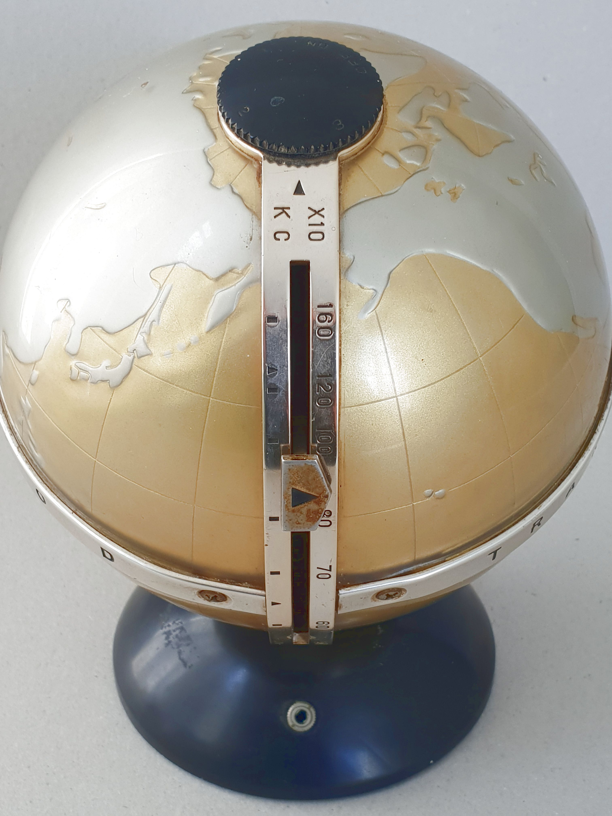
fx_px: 613
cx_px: 306
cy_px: 408
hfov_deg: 53.1
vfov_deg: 67.3
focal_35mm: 26
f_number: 2.4
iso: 64
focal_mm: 4.3
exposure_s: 1/100
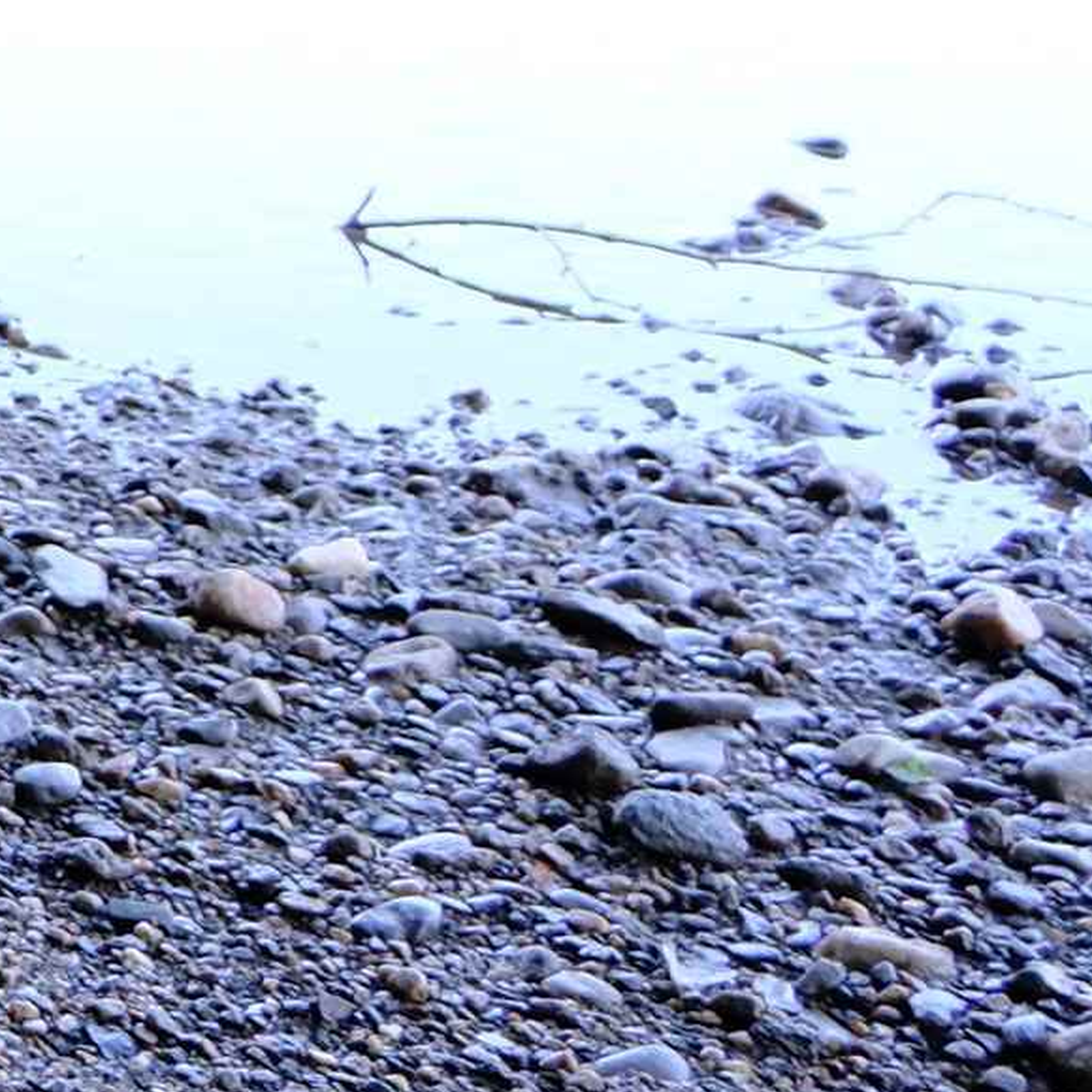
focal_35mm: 108
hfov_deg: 12.2
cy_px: -284
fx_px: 3855
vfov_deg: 15.4
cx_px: -1679
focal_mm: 16.1
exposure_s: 1/110
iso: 500
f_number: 3.6
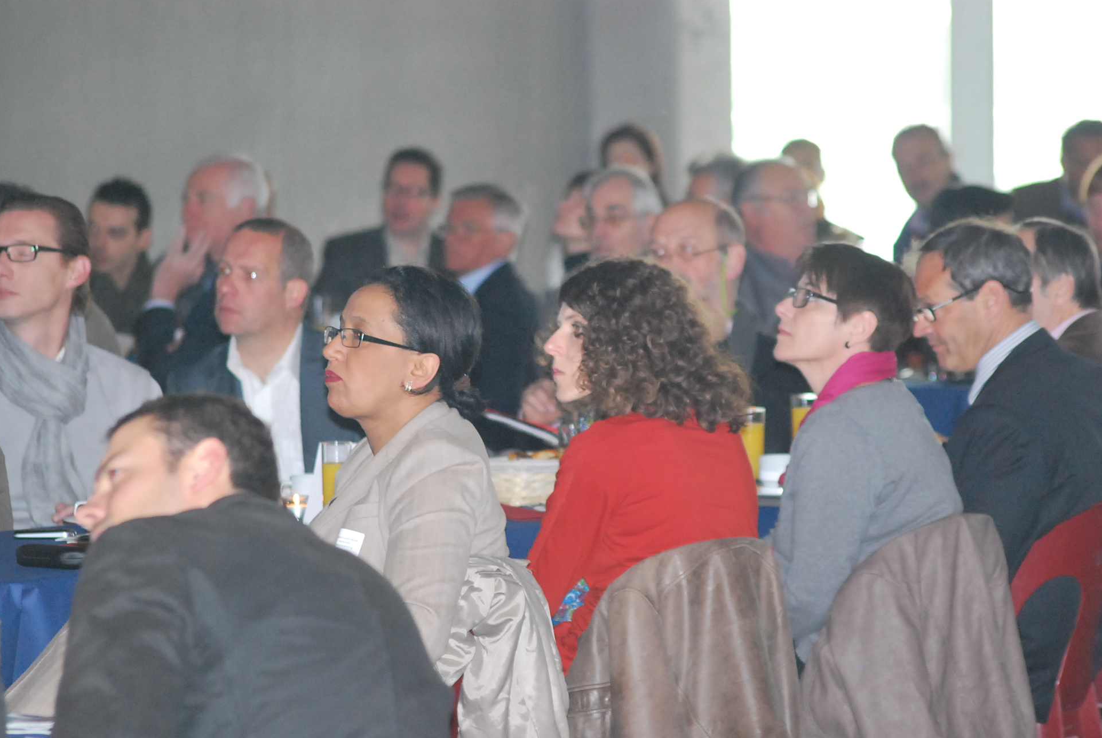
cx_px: 550
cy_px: 368
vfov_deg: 6.8
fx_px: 6238
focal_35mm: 204
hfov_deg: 10.1
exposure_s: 1/60
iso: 1600
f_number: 4.5
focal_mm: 135
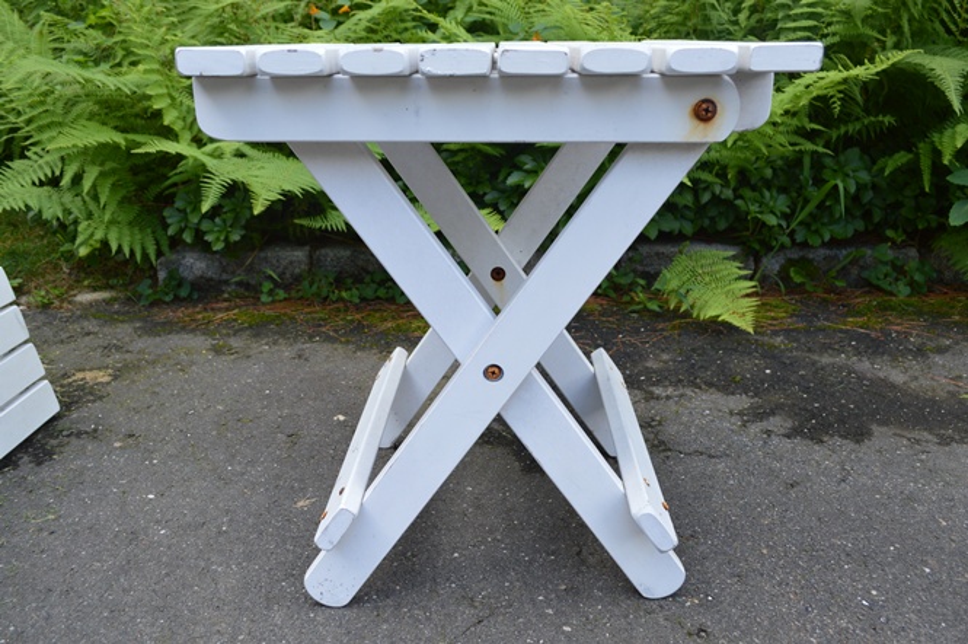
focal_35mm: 30
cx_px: 484
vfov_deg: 43.5
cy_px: 322
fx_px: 806
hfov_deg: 62.0
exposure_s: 1/125
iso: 200
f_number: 5.6
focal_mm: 20
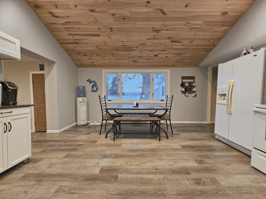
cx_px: 133
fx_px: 100
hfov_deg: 106.2
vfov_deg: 89.9
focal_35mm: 13
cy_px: 100
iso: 320
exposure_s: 1/30
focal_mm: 2.2
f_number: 2.2
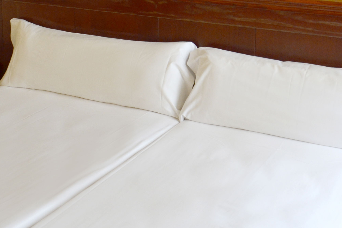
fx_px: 589
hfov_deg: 32.0
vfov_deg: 21.0
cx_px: 235
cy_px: -13
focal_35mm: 62
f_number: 6.3
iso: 400
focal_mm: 18
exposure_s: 1/20
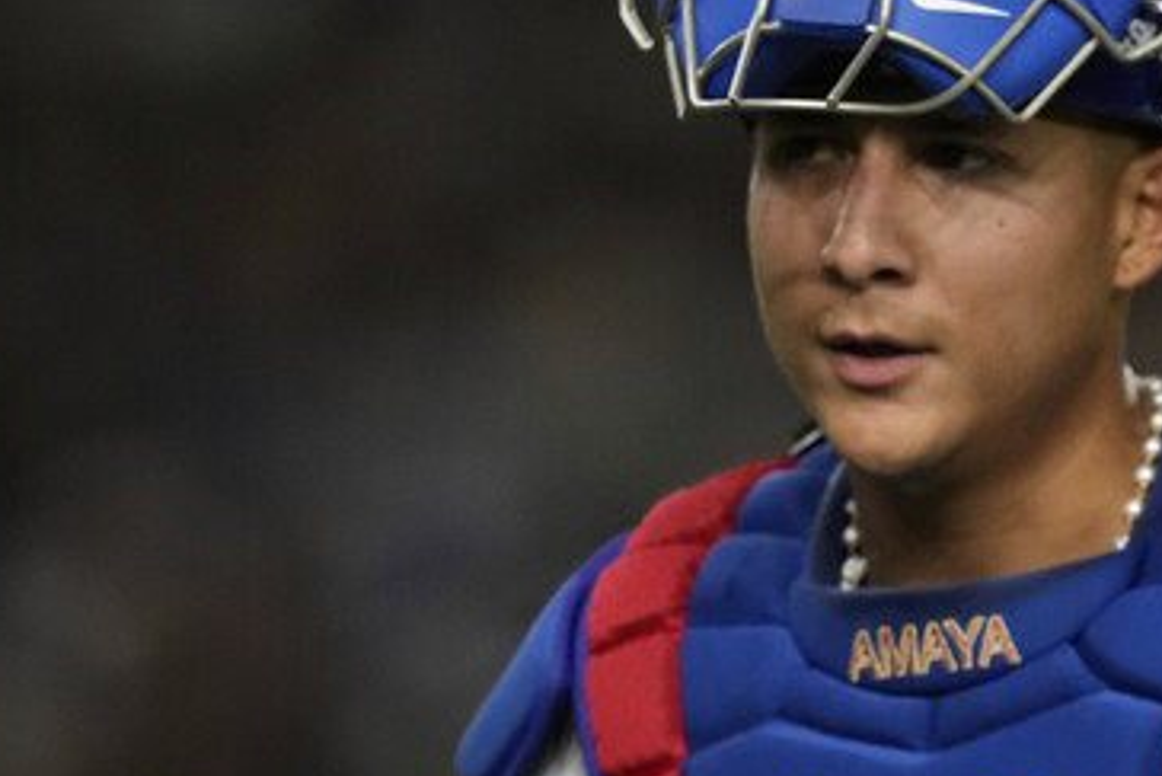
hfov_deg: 1.4
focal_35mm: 1484
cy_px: 696
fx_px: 47917
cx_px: 1188
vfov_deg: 0.9
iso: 3200
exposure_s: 1/2000
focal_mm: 400
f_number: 2.8
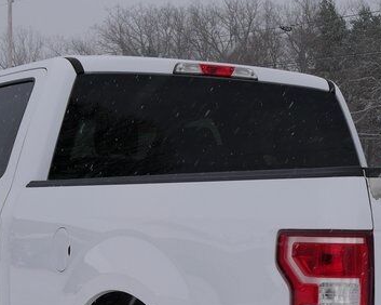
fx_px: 1150
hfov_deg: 18.7
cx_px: 272
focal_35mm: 102
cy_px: 310
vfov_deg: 14.8
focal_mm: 18
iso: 200
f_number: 7.1
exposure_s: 1/250
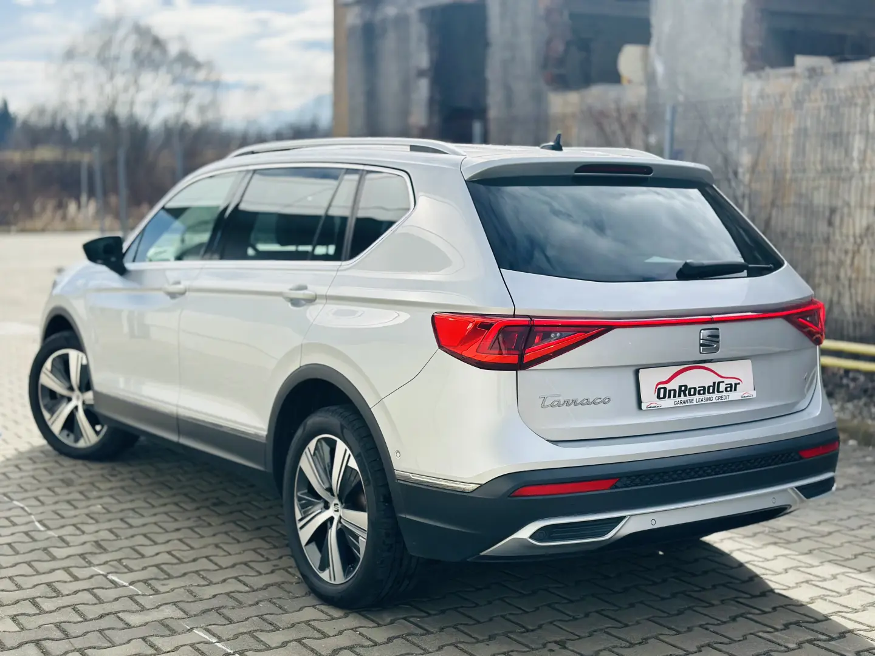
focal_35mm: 48
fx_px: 1213
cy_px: 328
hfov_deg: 39.7
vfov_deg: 30.3
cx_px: 438
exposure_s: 1/6211
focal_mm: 6.86
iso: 100
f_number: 1.78
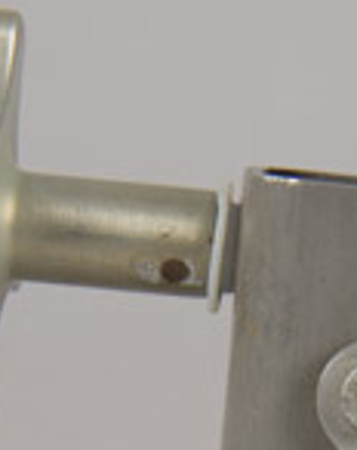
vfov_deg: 11.2
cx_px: 274
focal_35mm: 169
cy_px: 552
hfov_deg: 9.1
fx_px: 2241
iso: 100
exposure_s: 1/160
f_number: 18
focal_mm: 50
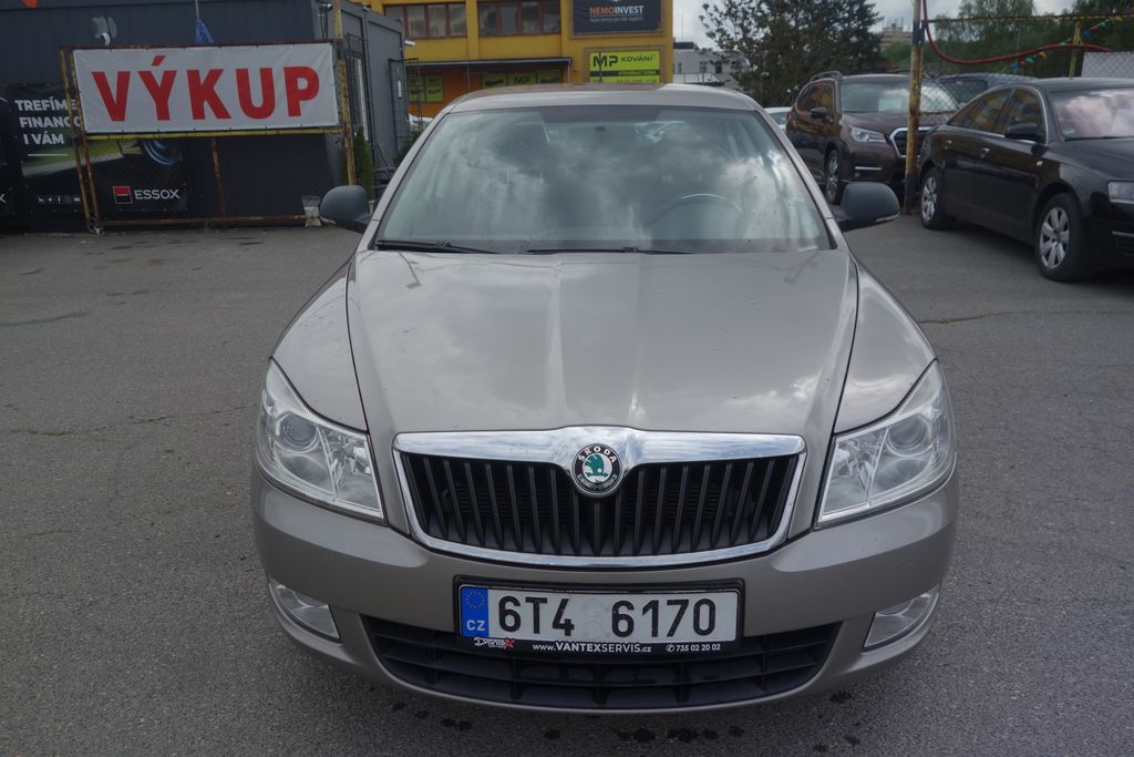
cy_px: 378
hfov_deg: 65.5
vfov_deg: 46.4
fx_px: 882
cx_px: 567
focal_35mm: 28
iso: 125
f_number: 4
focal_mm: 10.4
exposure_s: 1/1000
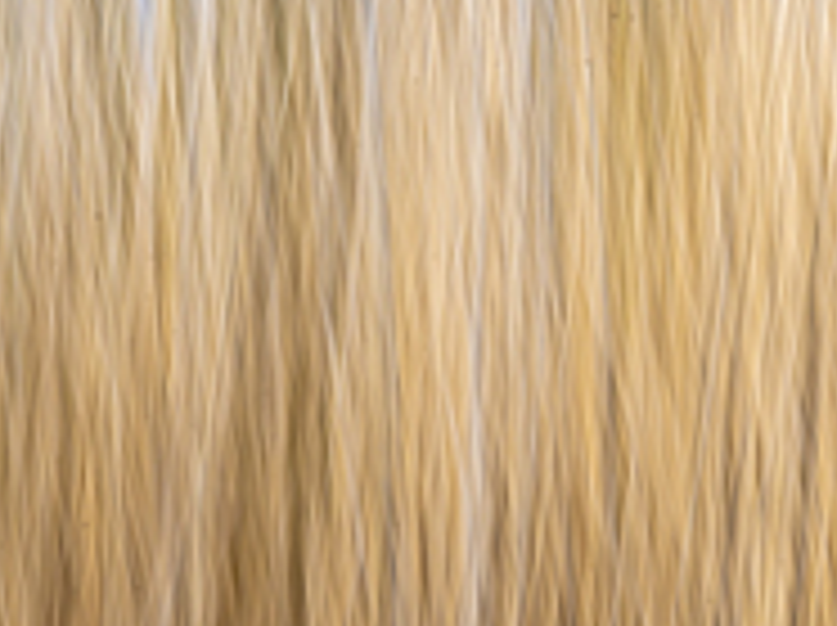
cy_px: 394
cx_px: 850
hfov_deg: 16.2
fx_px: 2874
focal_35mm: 119
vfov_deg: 12.4
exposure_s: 1/10
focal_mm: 50
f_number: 22
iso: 100
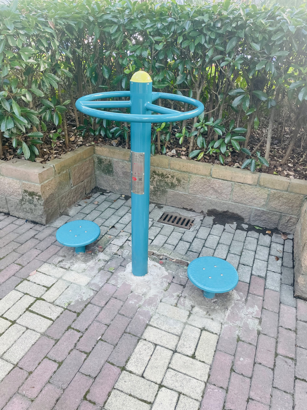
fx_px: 307
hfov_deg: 53.1
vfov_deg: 67.3
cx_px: 154
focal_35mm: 26
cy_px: 205
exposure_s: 1/121
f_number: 1.6
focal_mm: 4.2
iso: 80
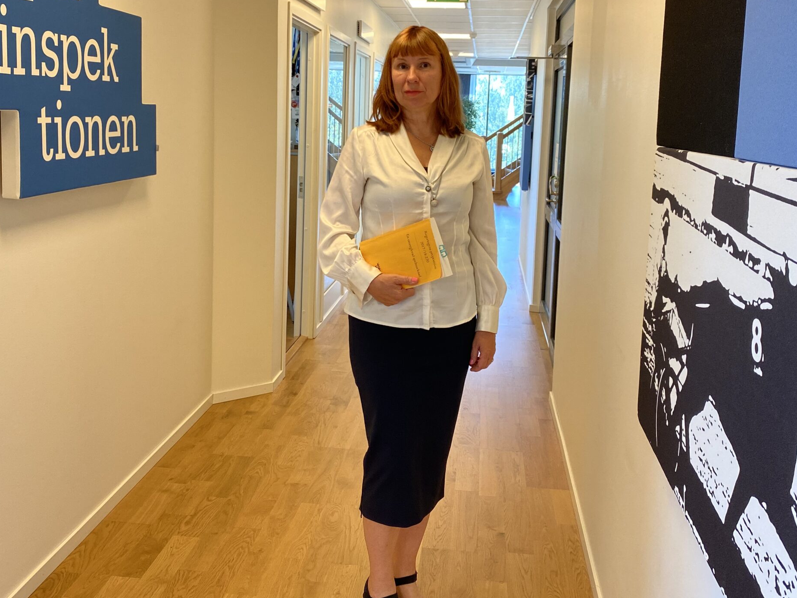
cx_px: 398
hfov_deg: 51.4
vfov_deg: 39.4
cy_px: 222
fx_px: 829
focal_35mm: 36
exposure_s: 1/94
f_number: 1.8
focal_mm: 4.25
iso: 100
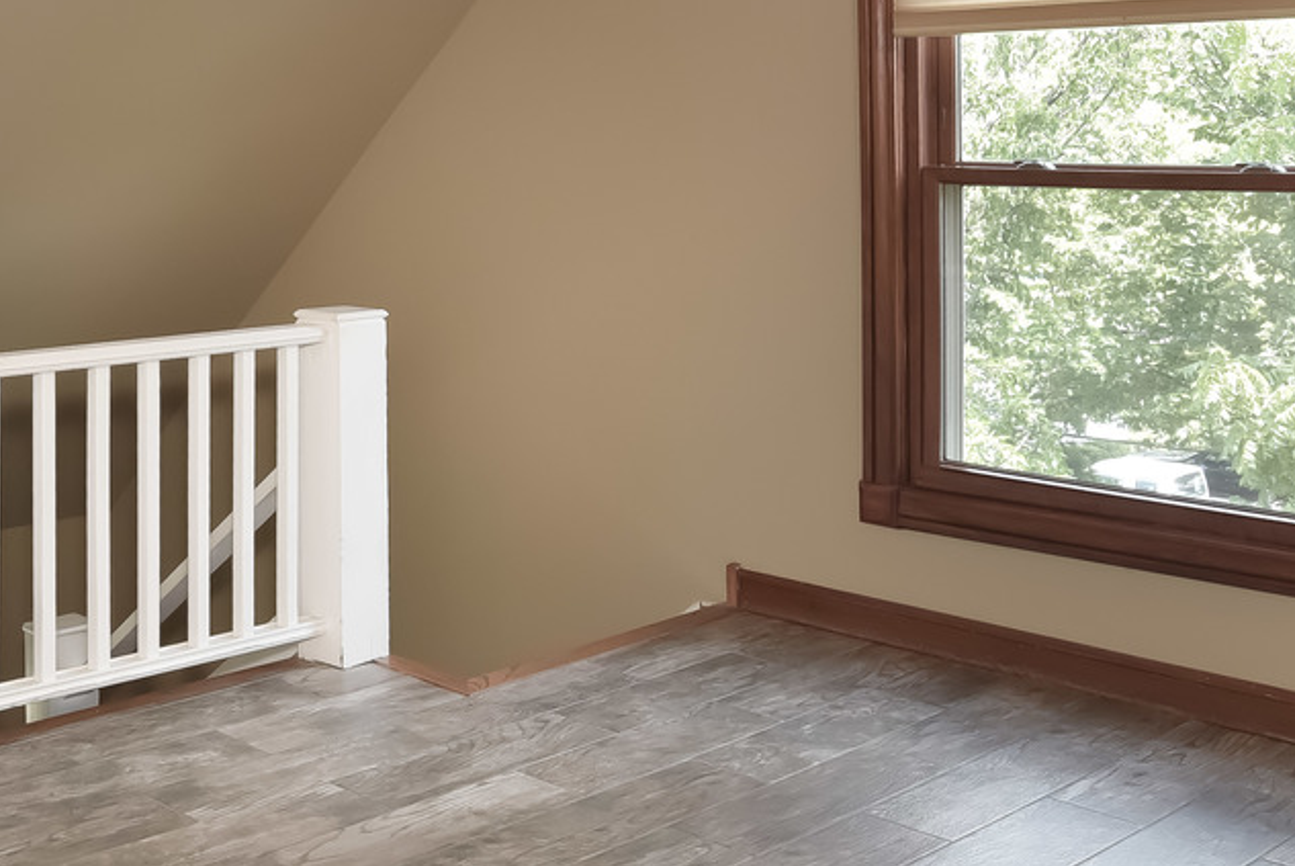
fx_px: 1656
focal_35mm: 46
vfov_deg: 29.1
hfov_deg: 37.4
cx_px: -49
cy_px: 303
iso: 640
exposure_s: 1/50
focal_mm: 18
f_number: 8
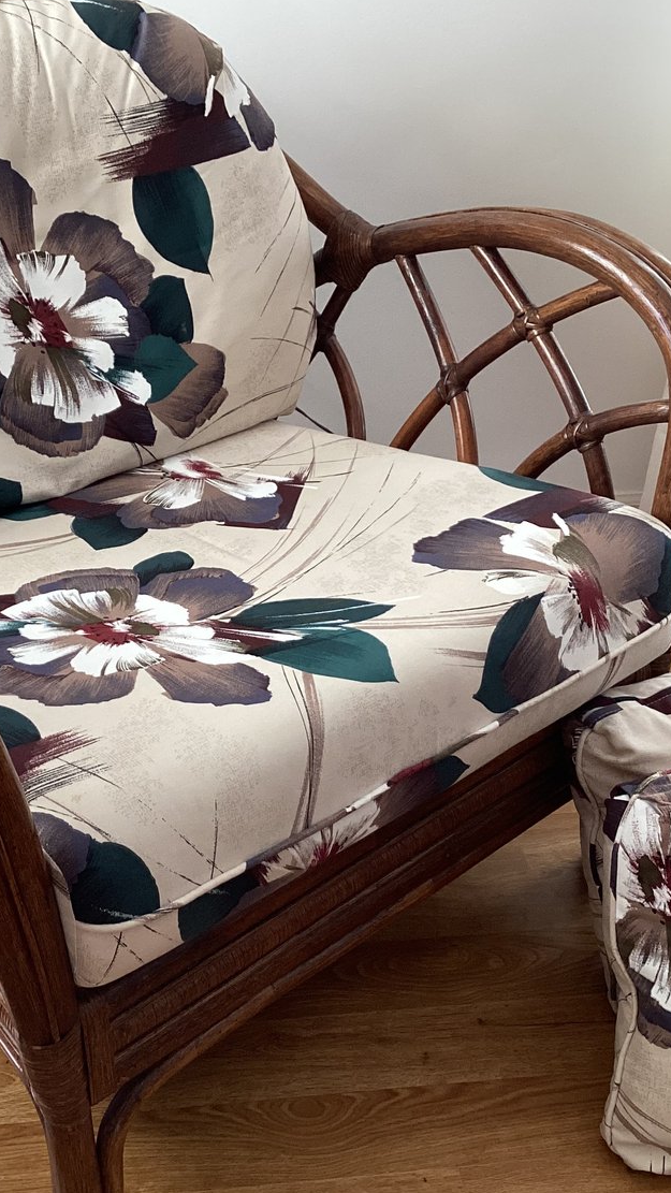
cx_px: 208
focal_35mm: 46
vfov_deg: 44.6
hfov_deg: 25.8
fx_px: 1455
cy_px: 595
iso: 125
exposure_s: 1/60
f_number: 2.4
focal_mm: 3.3
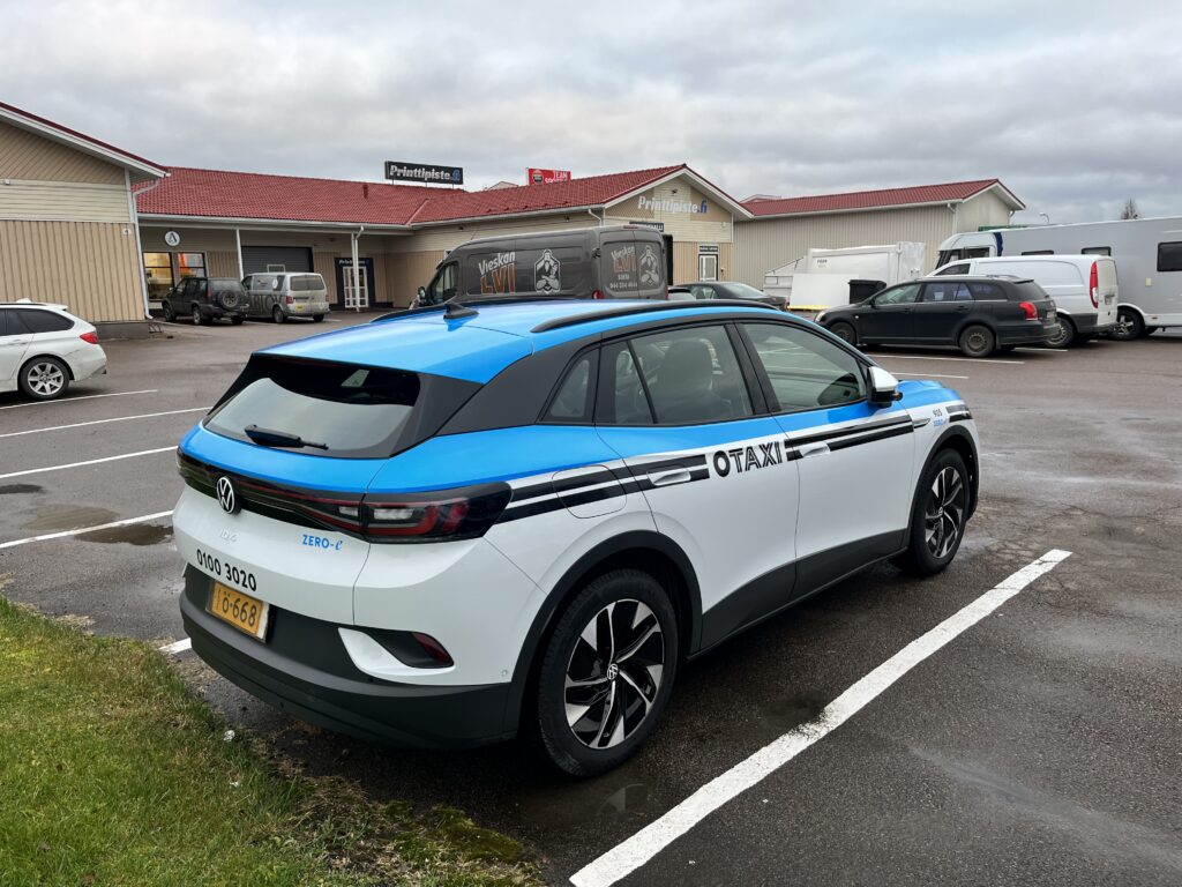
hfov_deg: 67.3
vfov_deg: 53.1
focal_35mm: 26
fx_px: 888
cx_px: 591
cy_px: 444
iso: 40
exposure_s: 1/121
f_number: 1.6
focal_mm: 5.1
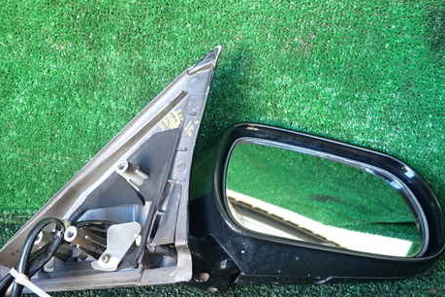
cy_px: 176
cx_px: 192
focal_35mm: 34
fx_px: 420
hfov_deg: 55.6
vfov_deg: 38.7
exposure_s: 1/30
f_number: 2
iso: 250
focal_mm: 4.5
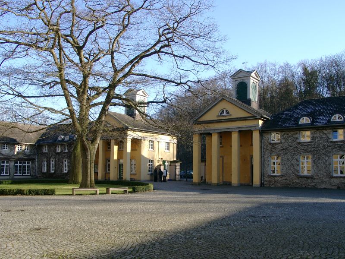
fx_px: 339
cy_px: 130
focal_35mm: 34
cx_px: 172
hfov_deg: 54.0
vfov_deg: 41.8
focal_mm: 7.13
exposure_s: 1/233
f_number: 4
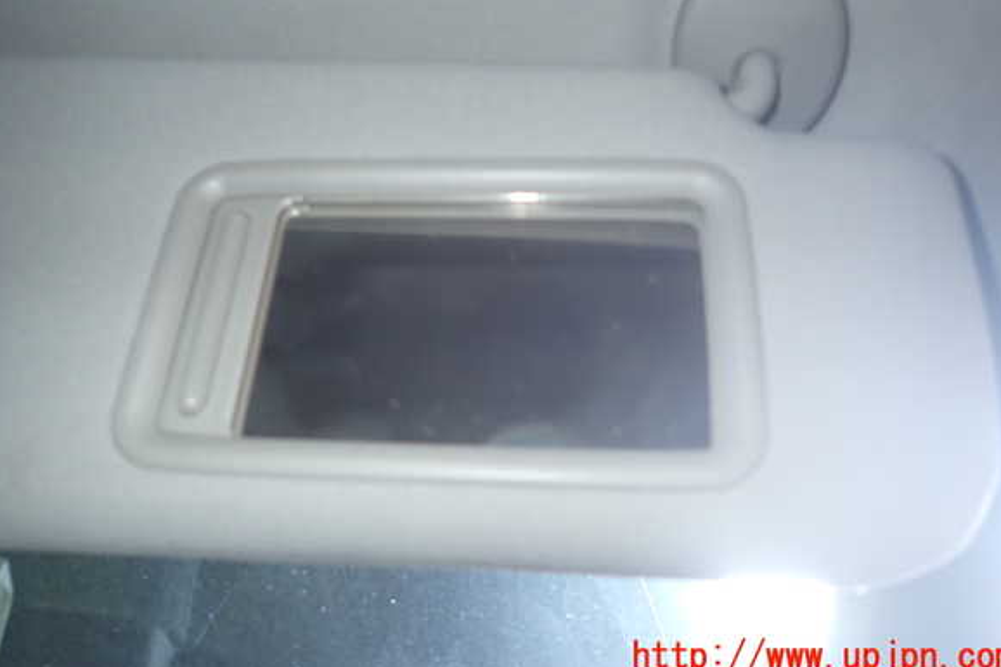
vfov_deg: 47.8
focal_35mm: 27
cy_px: 289
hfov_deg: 67.4
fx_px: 750
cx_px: 504
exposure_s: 1/30
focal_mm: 4.5
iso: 200
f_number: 2
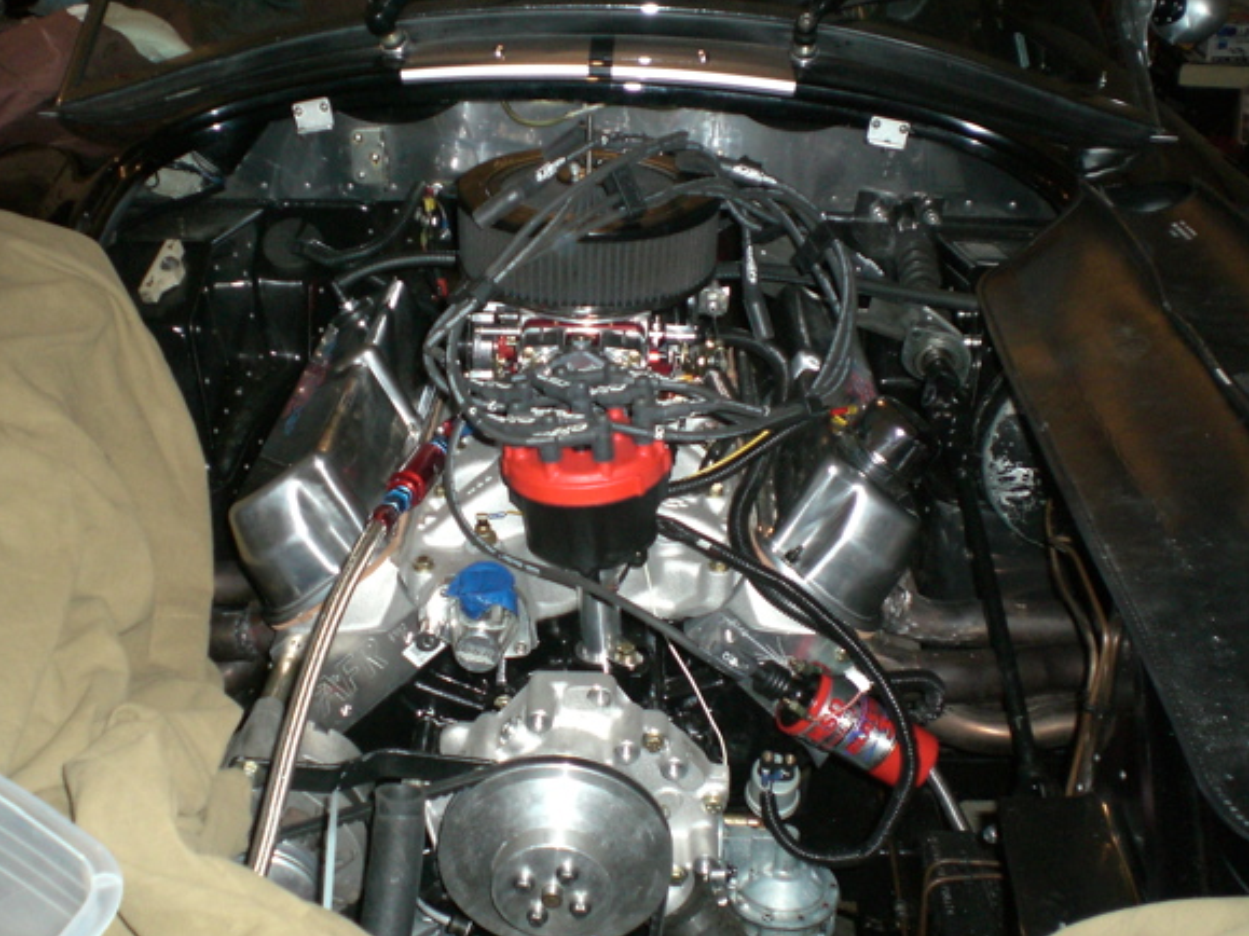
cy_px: 481
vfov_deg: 34.3
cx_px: 598
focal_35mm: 42
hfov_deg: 44.8
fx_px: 1515
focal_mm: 6.3
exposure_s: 1/60
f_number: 3.1
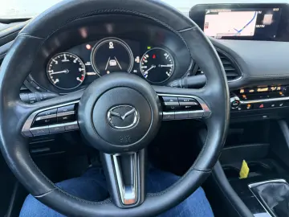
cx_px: 144
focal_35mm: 24
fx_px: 200
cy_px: 108
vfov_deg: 56.8
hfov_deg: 71.6
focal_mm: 6.76
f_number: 1.78
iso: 640
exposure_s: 1/56
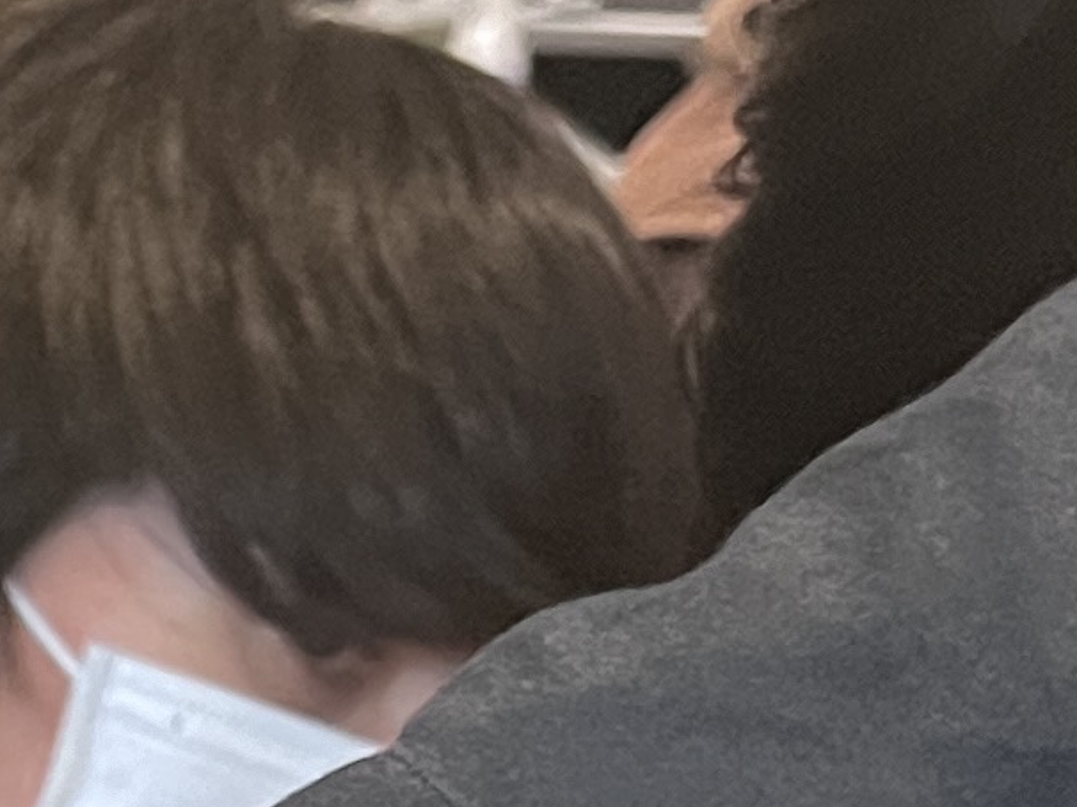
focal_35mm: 173
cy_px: 1257
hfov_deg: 10.9
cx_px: -647
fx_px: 5380
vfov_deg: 8.4
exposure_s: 1/60
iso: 500
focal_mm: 5.7
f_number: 1.5
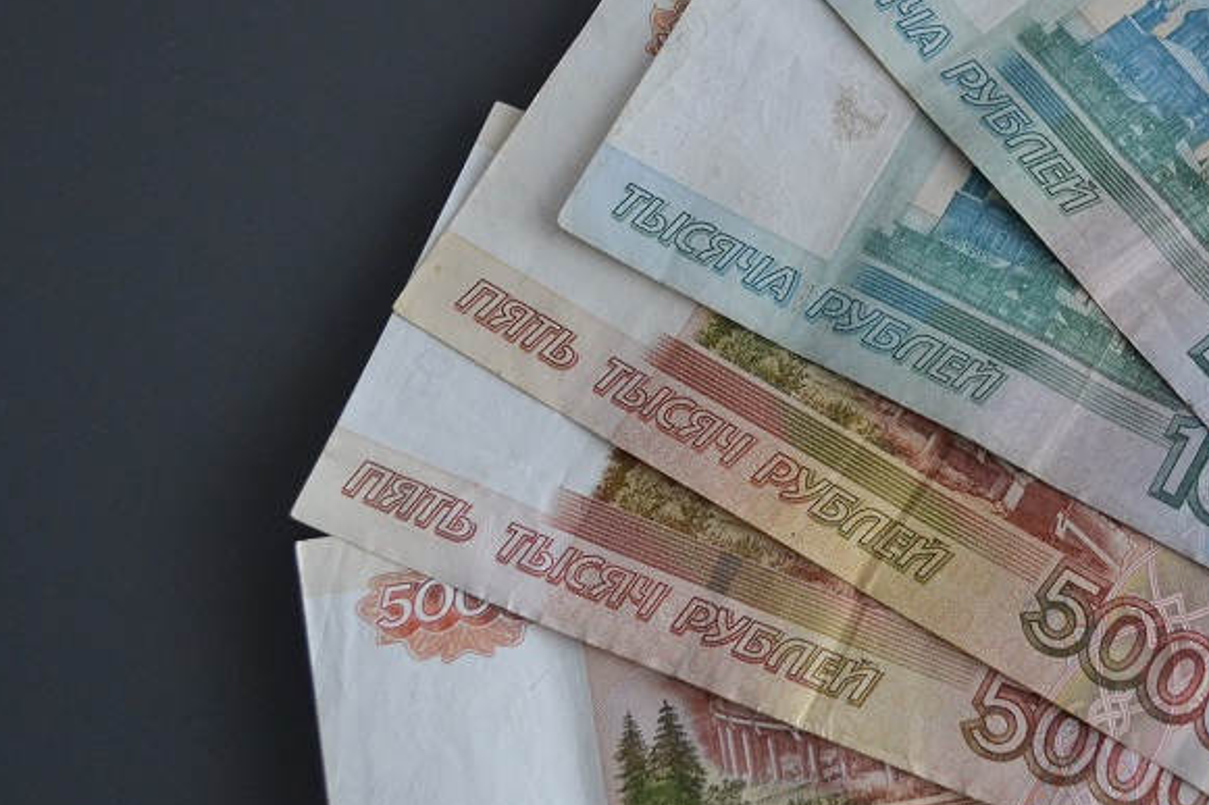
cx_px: 916
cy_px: 327
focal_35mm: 75
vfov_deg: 18.2
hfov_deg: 26.7
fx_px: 2513
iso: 2000
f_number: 4.5
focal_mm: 29
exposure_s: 1/60
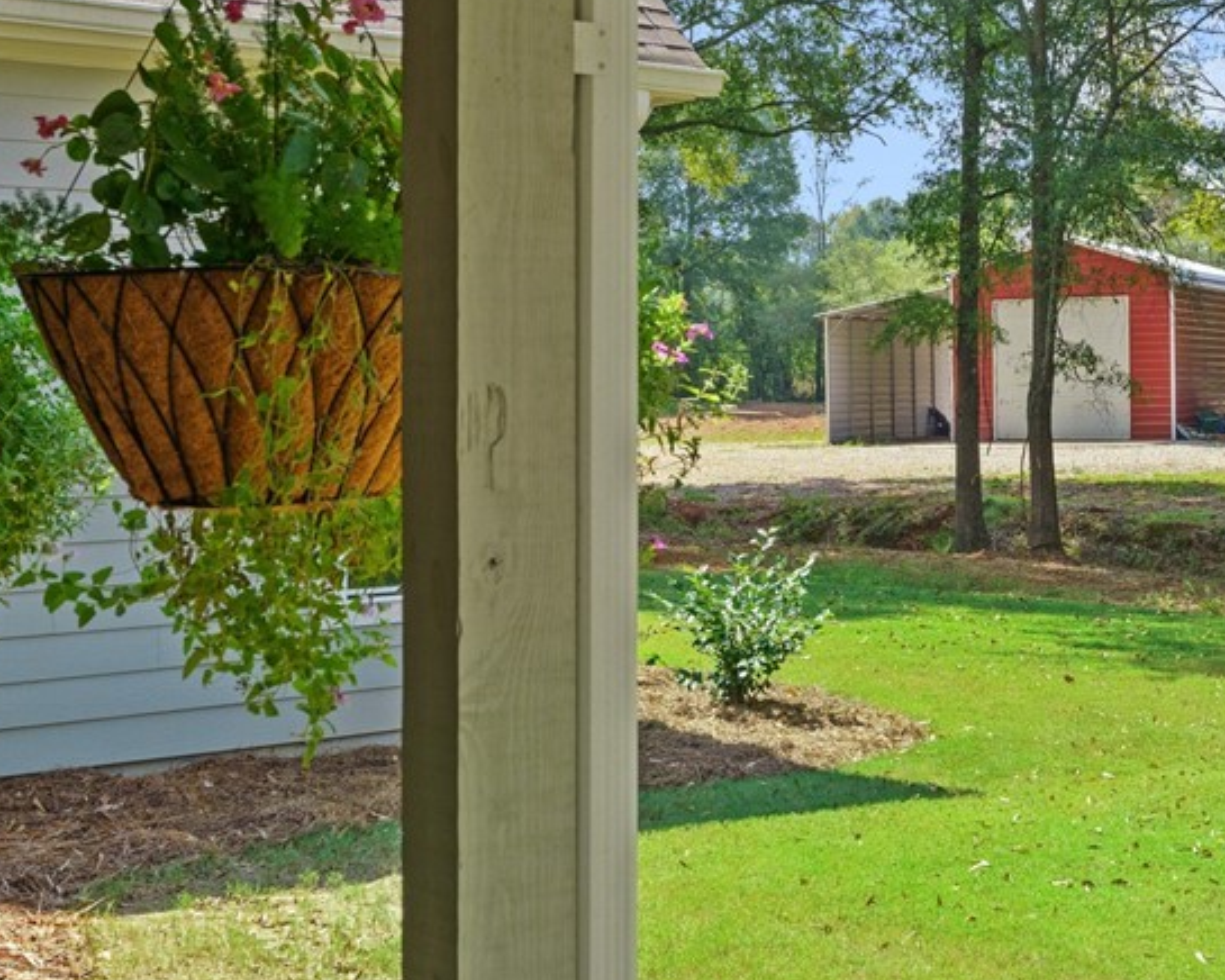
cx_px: 1079
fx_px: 2137
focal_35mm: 59
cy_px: 420
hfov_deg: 30.7
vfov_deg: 25.8
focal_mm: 31.5
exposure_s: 1/200
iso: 1250
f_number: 9
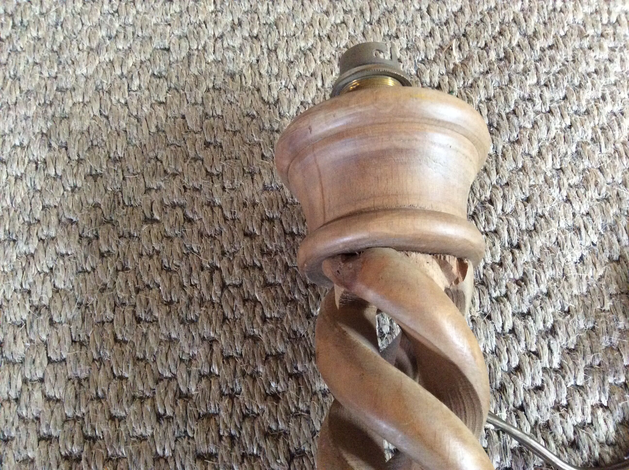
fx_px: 581
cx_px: 314
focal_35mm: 32
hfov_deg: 56.9
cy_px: 235
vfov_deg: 44.1
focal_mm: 3.3
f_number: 2.4
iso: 320
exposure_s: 1/25
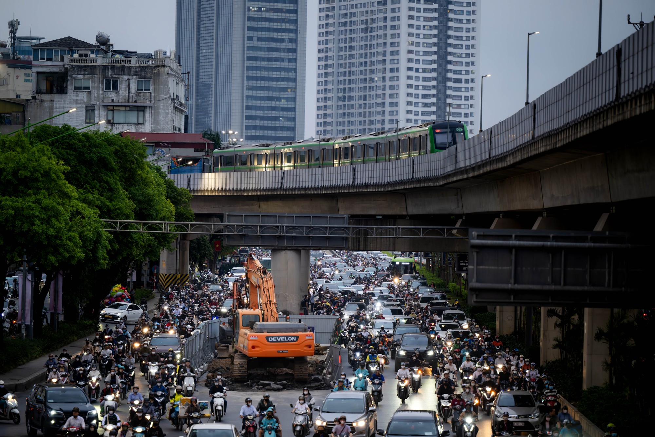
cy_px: 218
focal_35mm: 155
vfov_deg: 8.9
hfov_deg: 13.3
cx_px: 328
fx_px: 2820
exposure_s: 1/250
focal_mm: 155
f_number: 2.8
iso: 1000
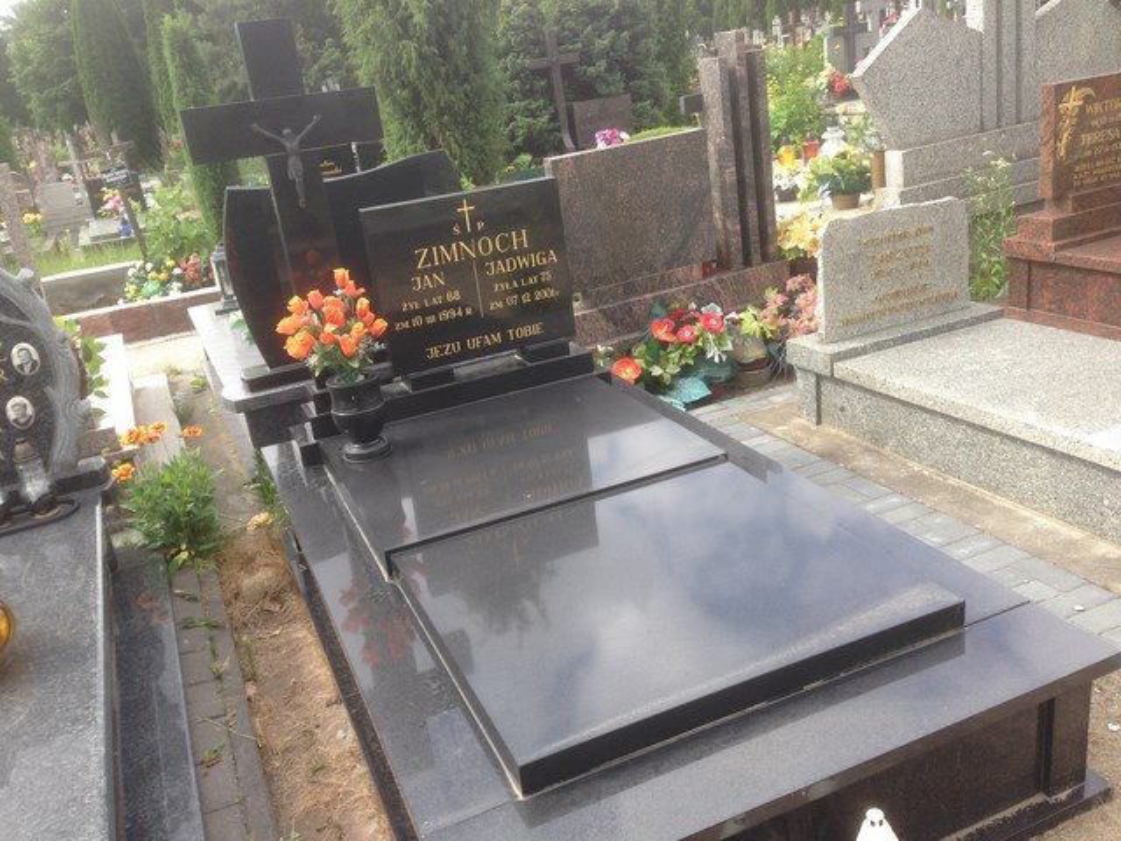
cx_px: 560
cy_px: 420
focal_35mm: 33
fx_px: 1069
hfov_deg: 55.4
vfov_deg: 42.9
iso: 50
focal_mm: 4.12
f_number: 2.4
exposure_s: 1/393
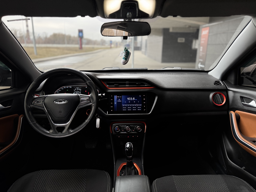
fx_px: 177
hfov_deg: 71.6
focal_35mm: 24
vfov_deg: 56.8
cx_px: 128
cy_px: 96
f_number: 1.78
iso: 125
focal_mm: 6.76
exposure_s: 1/121
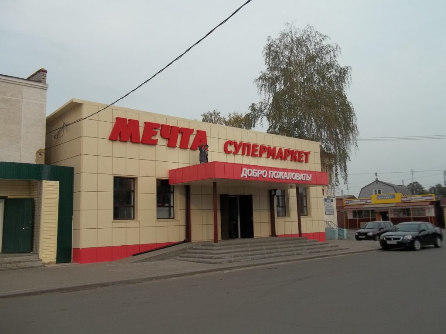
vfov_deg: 44.2
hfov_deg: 56.8
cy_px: 167
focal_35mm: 32
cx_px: 223
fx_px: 412
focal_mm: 5.7
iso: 80
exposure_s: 1/100
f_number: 8.8
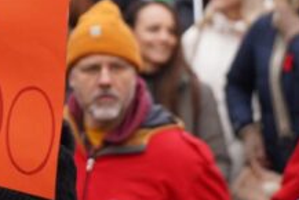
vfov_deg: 5.7
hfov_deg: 8.4
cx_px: -92
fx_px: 2011
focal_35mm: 242
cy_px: -62
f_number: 2.8
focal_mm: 70
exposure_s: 1/500
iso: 500
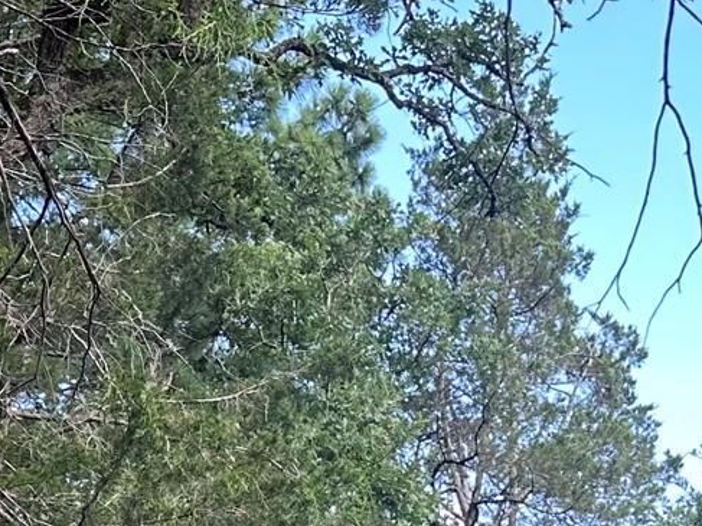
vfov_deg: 13.5
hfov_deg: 19.4
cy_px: 863
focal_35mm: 101
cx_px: 283
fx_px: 2048
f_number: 1.78
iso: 80
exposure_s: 1/246
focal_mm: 6.86
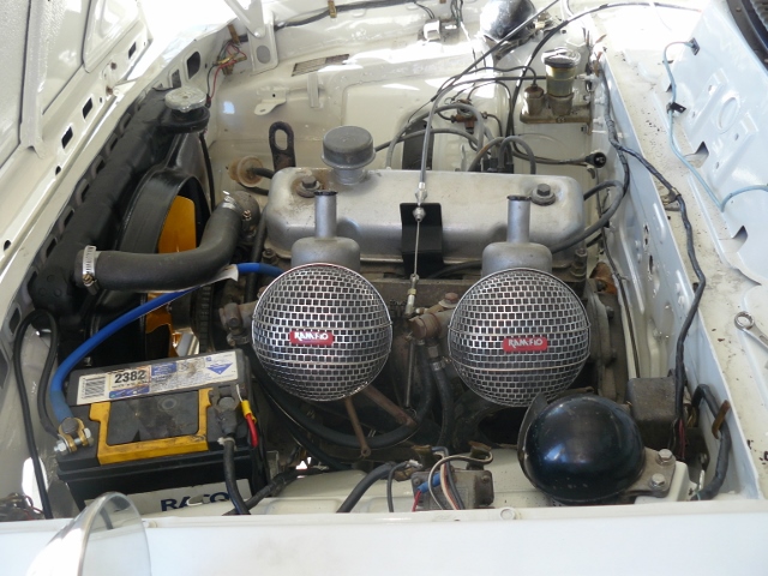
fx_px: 799
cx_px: 384
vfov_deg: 39.7
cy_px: 288
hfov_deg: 51.4
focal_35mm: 36
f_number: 2.8
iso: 100
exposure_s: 1/60
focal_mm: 6
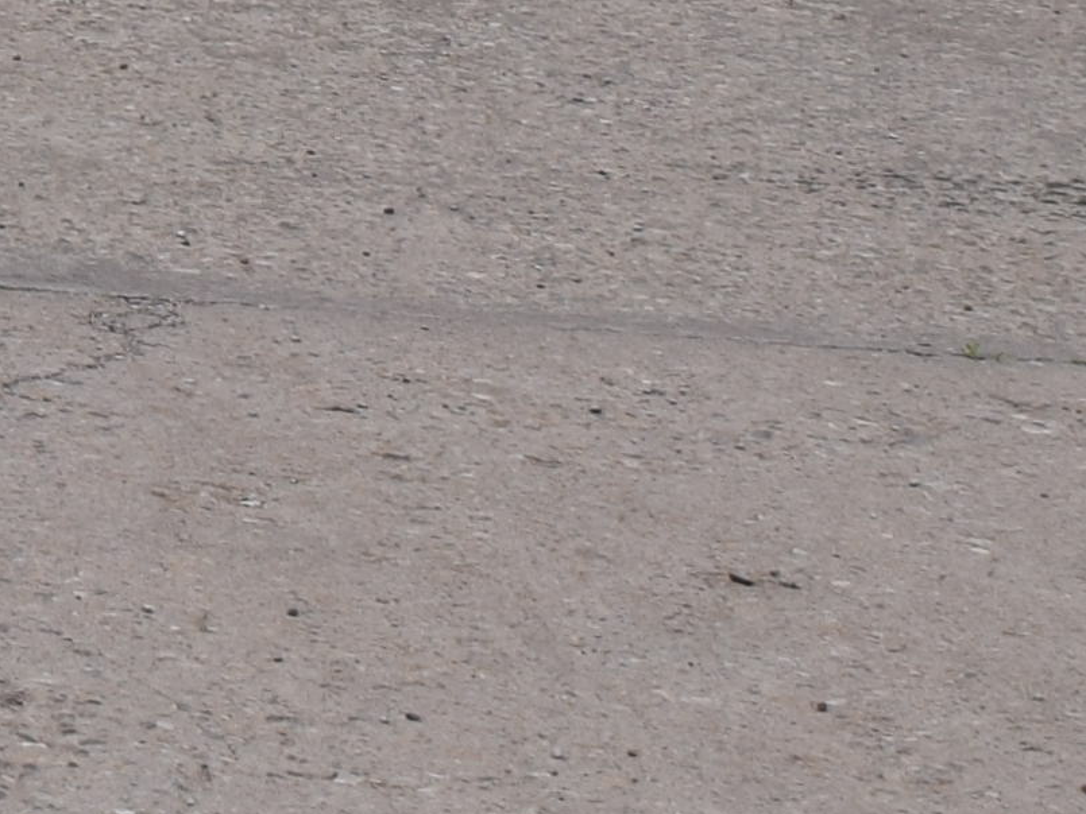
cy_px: -1606
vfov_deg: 5.4
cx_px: -1395
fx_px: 8095
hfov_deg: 7.3
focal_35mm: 258
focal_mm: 24
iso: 200
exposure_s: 1/320
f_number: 9
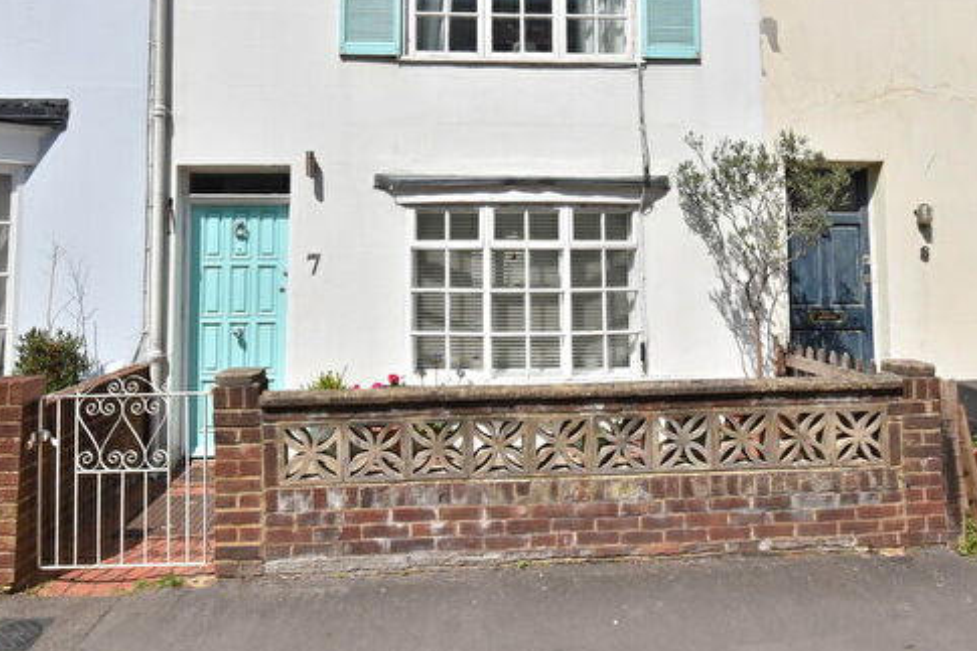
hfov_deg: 69.4
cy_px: 201
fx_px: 705
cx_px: 481
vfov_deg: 48.4
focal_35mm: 26
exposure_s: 1/640
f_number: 13
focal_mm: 12
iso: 500
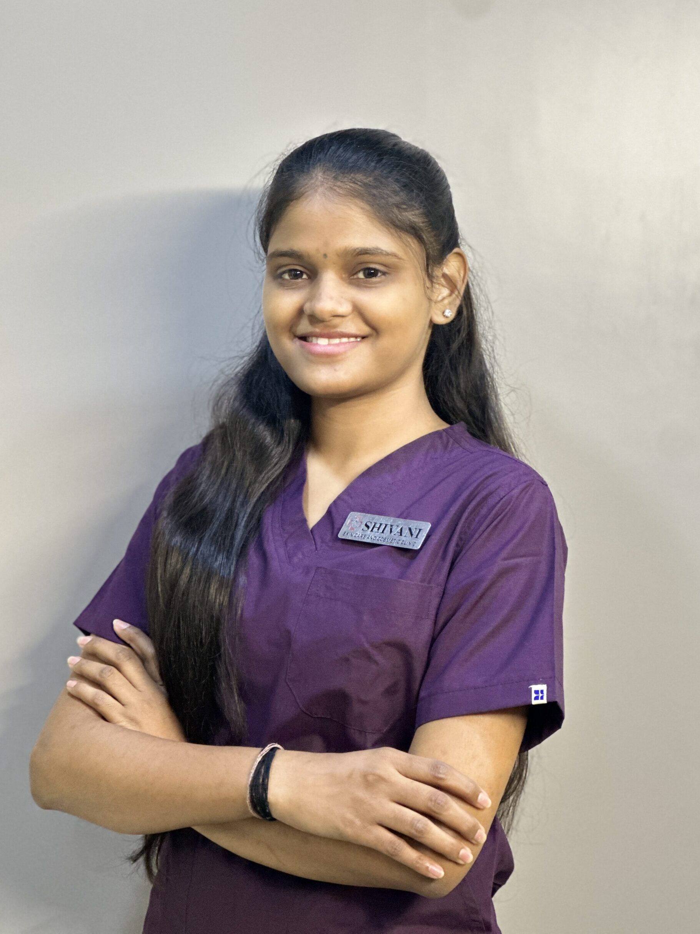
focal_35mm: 77
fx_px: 2078
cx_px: 350
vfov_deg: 25.3
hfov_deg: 19.1
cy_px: 467
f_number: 2.8
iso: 320
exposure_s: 1/33
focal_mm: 9
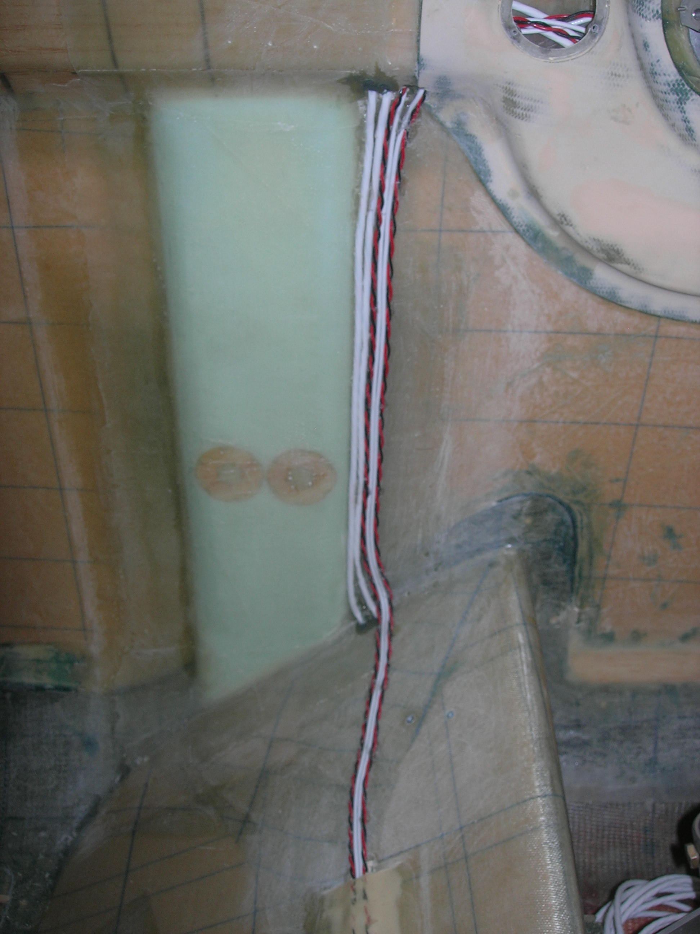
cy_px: 467
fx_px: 1025
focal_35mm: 38
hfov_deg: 37.7
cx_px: 350
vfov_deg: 49.0
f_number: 4.8
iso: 64
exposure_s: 1/60.1
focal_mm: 7.8
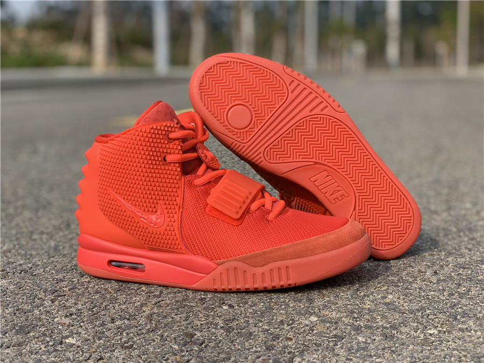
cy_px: 182
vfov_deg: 28.0
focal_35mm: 52
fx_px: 727
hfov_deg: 36.8
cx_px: 242
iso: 16
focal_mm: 6
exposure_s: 1/749
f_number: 2.4
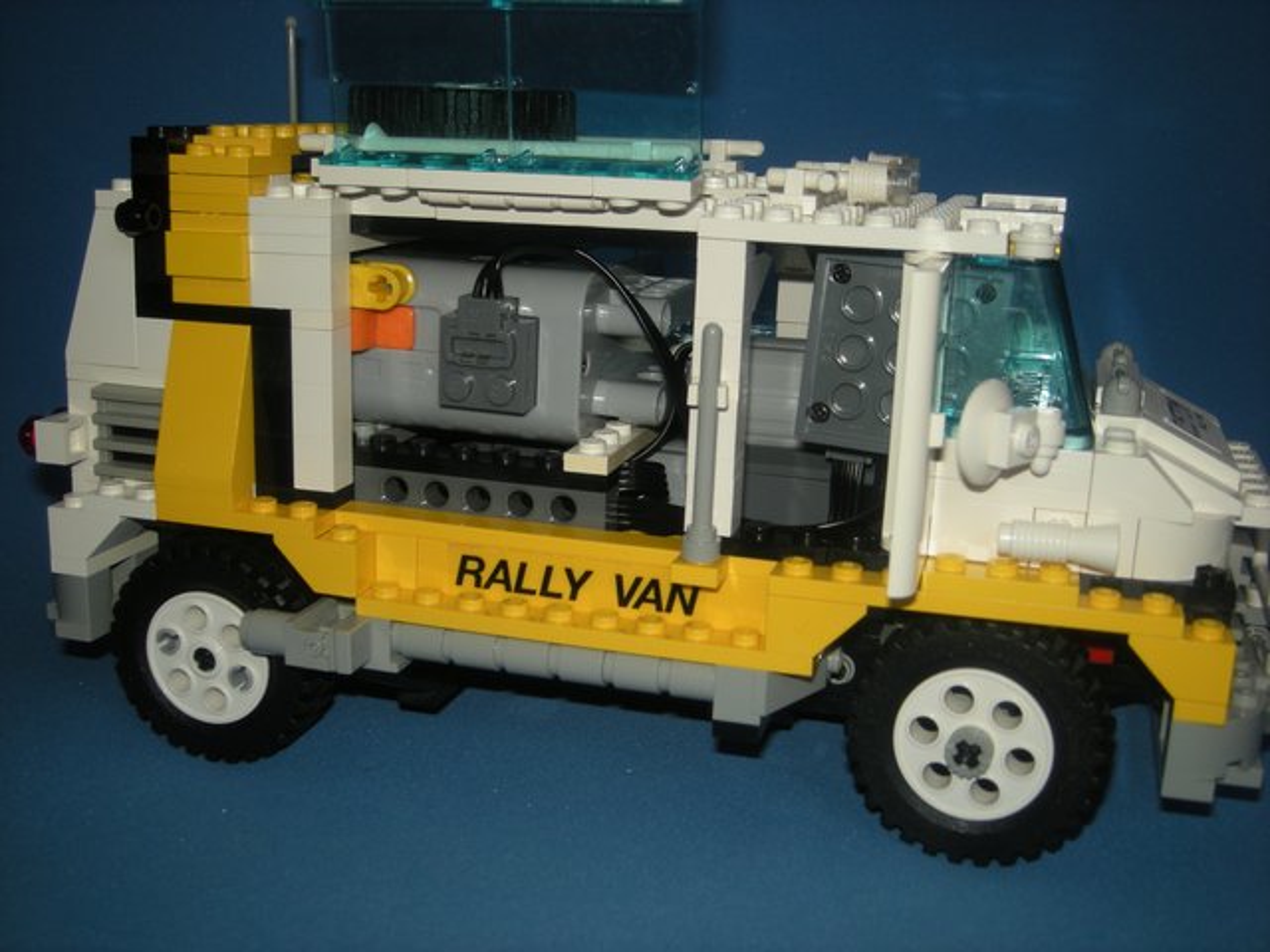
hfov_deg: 42.9
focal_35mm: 44
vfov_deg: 32.9
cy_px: 476
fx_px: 1614
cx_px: 635
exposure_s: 1/30
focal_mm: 7.1
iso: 64
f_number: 6.1
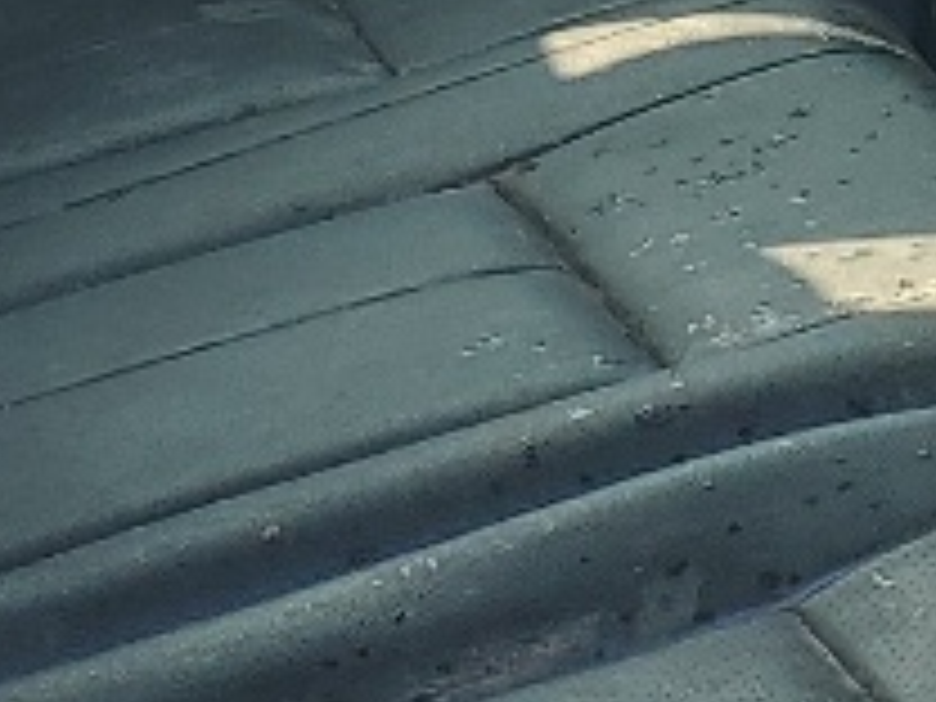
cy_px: -315
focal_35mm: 200
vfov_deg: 7.3
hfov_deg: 9.8
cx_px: 945
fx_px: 5408
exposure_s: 1/149
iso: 50
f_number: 1.5
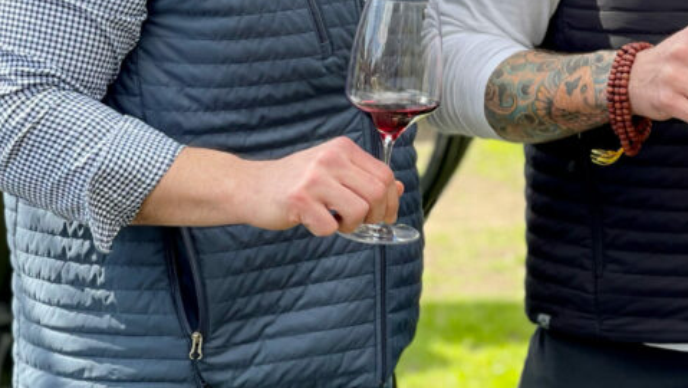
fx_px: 2720
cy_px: -49
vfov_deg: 8.1
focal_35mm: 149
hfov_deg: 14.2
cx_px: 718
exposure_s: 1/131
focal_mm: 7.5
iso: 20
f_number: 2.2
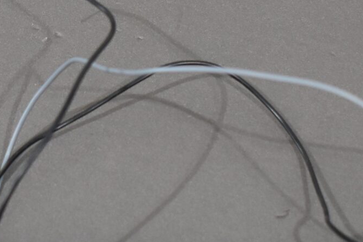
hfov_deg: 11.9
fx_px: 1744
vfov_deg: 7.9
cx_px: 117
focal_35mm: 173
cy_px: 96
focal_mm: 30
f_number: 4.2
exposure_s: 1/160
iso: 800
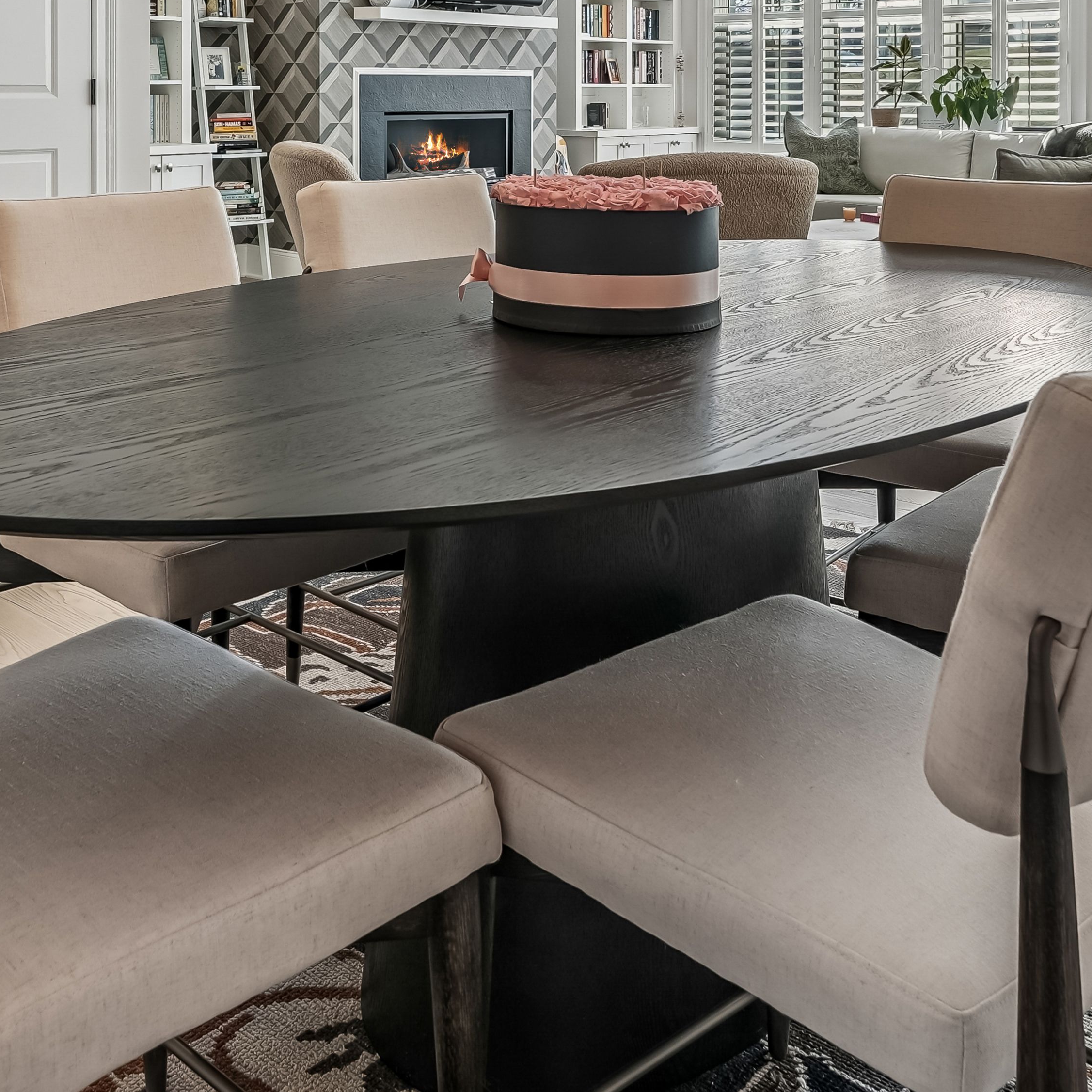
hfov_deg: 44.8
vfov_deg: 41.7
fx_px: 1321
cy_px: 133
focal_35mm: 37
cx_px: 455
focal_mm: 14
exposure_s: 1/10
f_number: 8
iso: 100
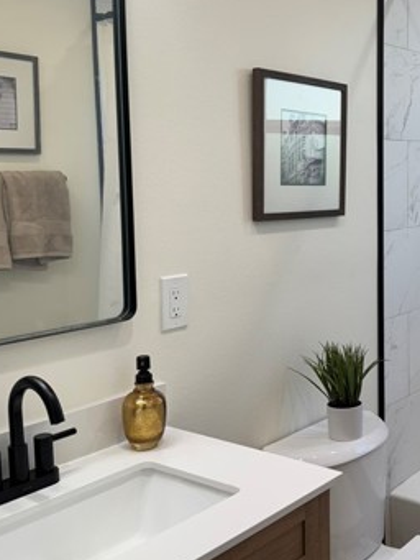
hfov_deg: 30.9
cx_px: 371
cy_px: 251
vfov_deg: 42.0
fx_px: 728
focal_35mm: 45
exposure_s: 1/252
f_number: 1.78
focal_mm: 6.76
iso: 64
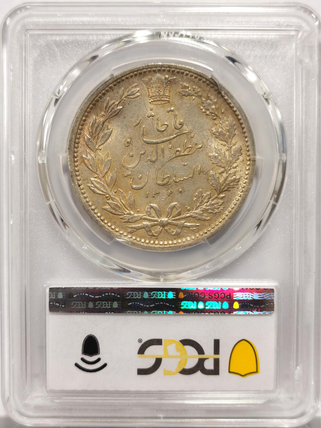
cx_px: 160
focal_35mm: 54
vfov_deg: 35.5
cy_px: 214
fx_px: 668
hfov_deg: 27.0
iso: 100
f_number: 16
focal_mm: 5.56
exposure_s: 1/100
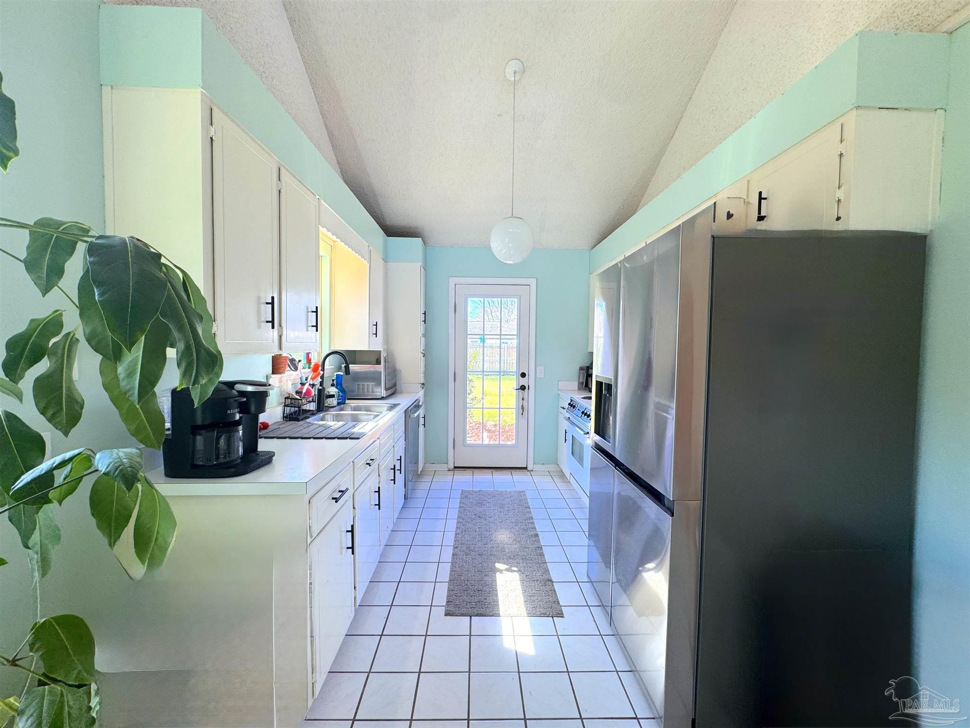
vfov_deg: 85.7
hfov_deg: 102.1
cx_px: 485
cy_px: 364
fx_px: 392
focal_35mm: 14
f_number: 2.2
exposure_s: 1/120
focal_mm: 2.22
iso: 80
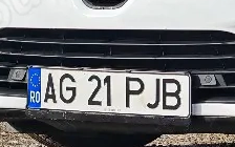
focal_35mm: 341
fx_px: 2184
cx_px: 431
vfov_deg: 3.8
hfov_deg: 6.0
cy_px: -42
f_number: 2.6
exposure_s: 1/200
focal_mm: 15.38
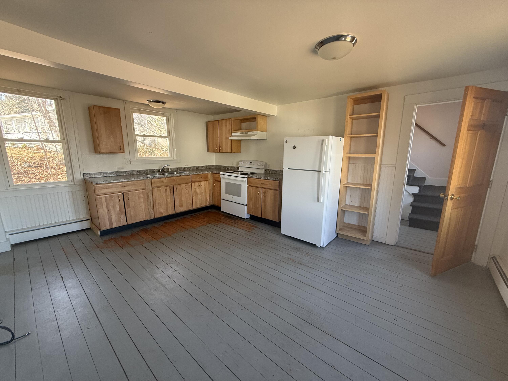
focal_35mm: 14
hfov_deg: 102.1
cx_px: 254
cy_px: 190
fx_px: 205
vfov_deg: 85.7
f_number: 2.2
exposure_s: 1/99
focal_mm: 2.22
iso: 200
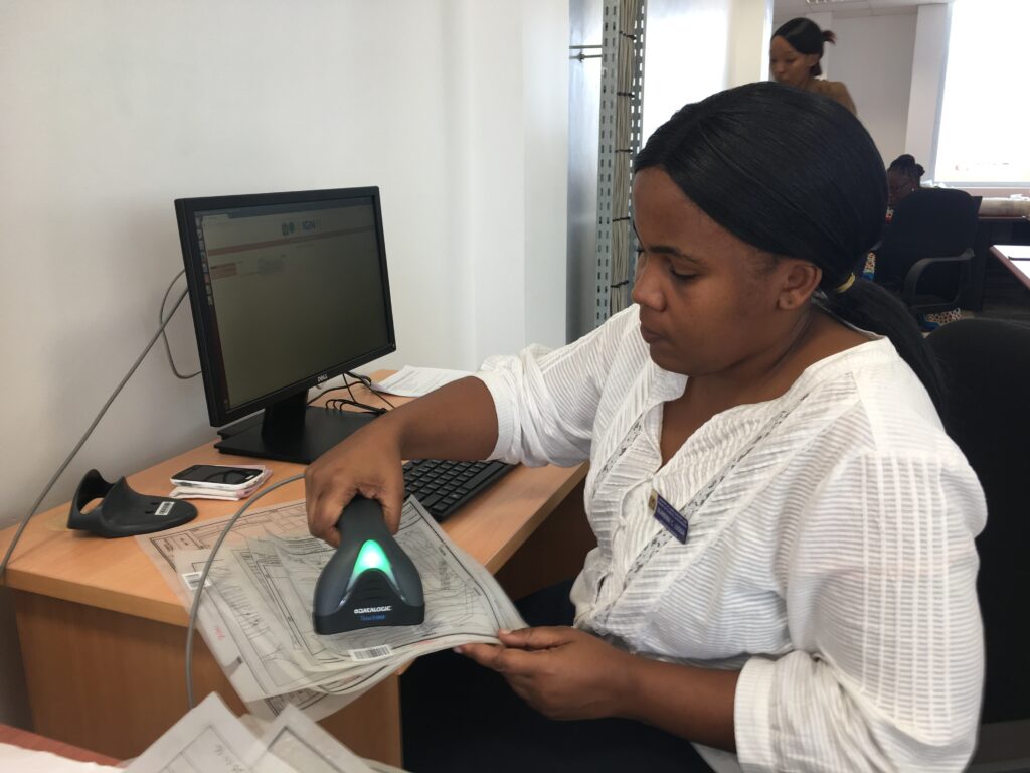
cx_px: 515
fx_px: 863
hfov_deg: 61.7
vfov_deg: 48.2
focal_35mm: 29
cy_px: 386
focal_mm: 4.15
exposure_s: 1/50
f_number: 2.2
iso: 32
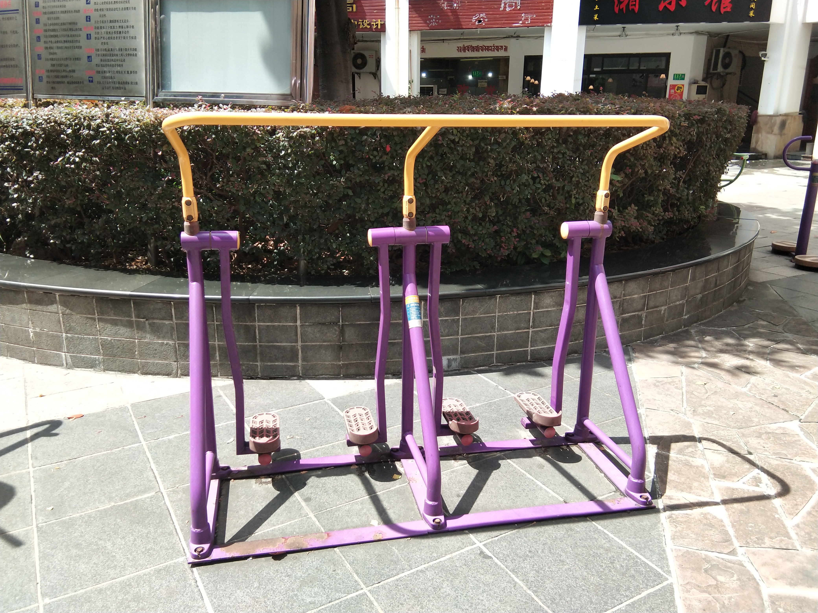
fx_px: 733
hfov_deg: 58.4
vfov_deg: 45.4
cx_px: 409
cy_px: 306
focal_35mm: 31
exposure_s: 1/354
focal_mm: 3.69
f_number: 2.2
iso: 50
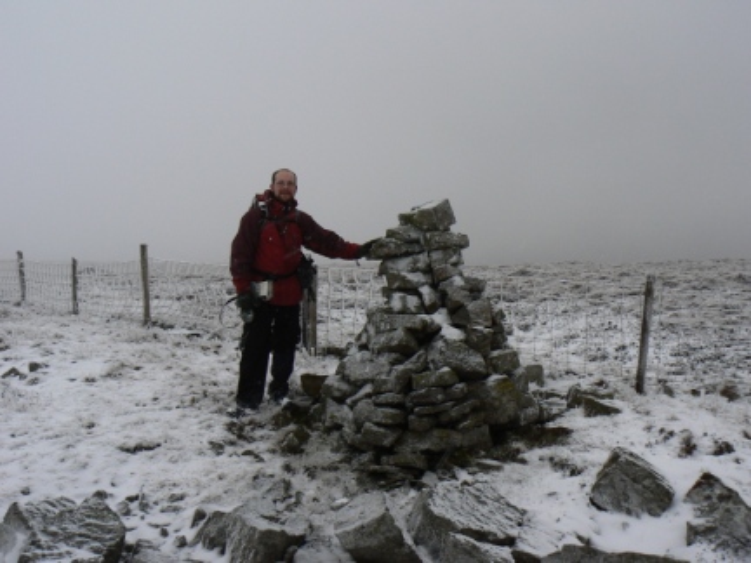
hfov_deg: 51.4
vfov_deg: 39.7
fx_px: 781
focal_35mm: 36
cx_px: 376
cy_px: 282
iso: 80
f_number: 5.6
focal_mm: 6
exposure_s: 1/160
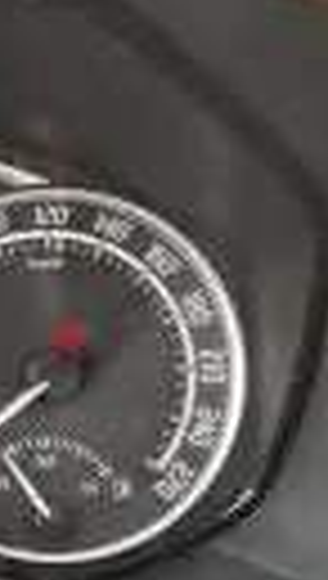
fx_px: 1124
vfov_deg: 28.8
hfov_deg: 14.3
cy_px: 378
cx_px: -292
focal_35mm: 73
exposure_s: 1/121
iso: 200
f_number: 1.78
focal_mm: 6.76
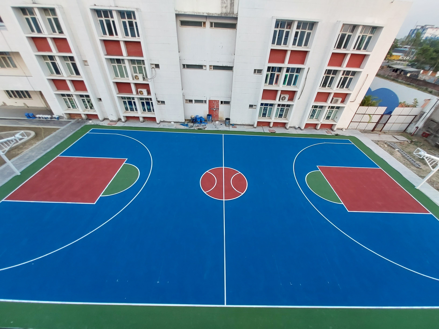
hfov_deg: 106.2
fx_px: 165
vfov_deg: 89.9
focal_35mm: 13
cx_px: 220
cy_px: 164
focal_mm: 1.42
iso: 100
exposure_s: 1/100
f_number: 2.2
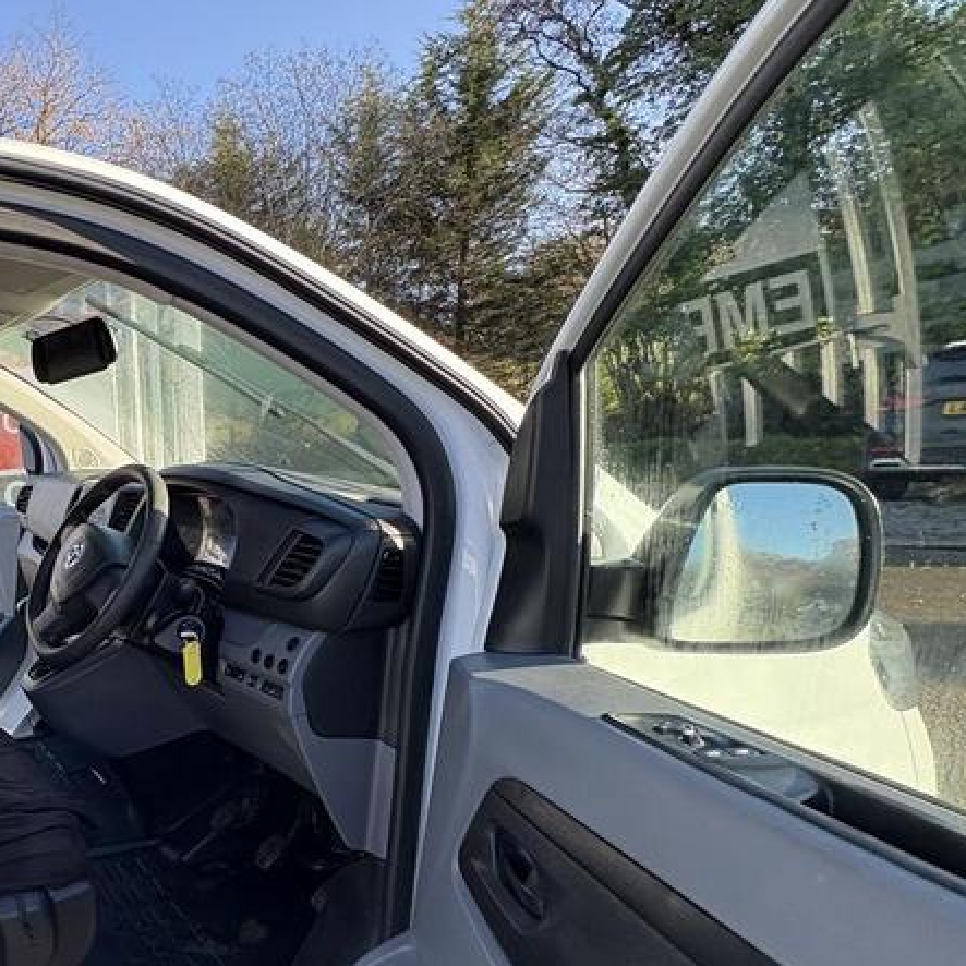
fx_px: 789
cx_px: 15
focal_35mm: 25
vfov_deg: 61.8
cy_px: 624
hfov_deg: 51.4
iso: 80
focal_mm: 2.22
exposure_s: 1/136
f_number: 2.2
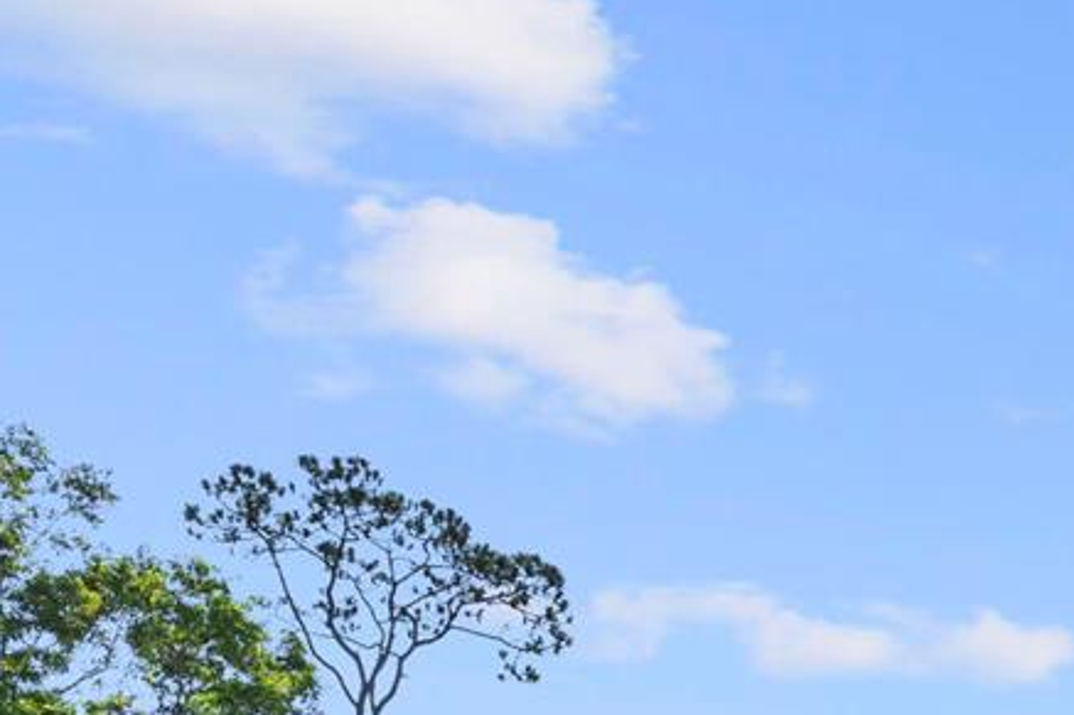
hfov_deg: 19.6
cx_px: 1964
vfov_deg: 15.5
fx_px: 2237
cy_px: 1299
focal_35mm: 75
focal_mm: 16
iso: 640
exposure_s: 1/1600
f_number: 8
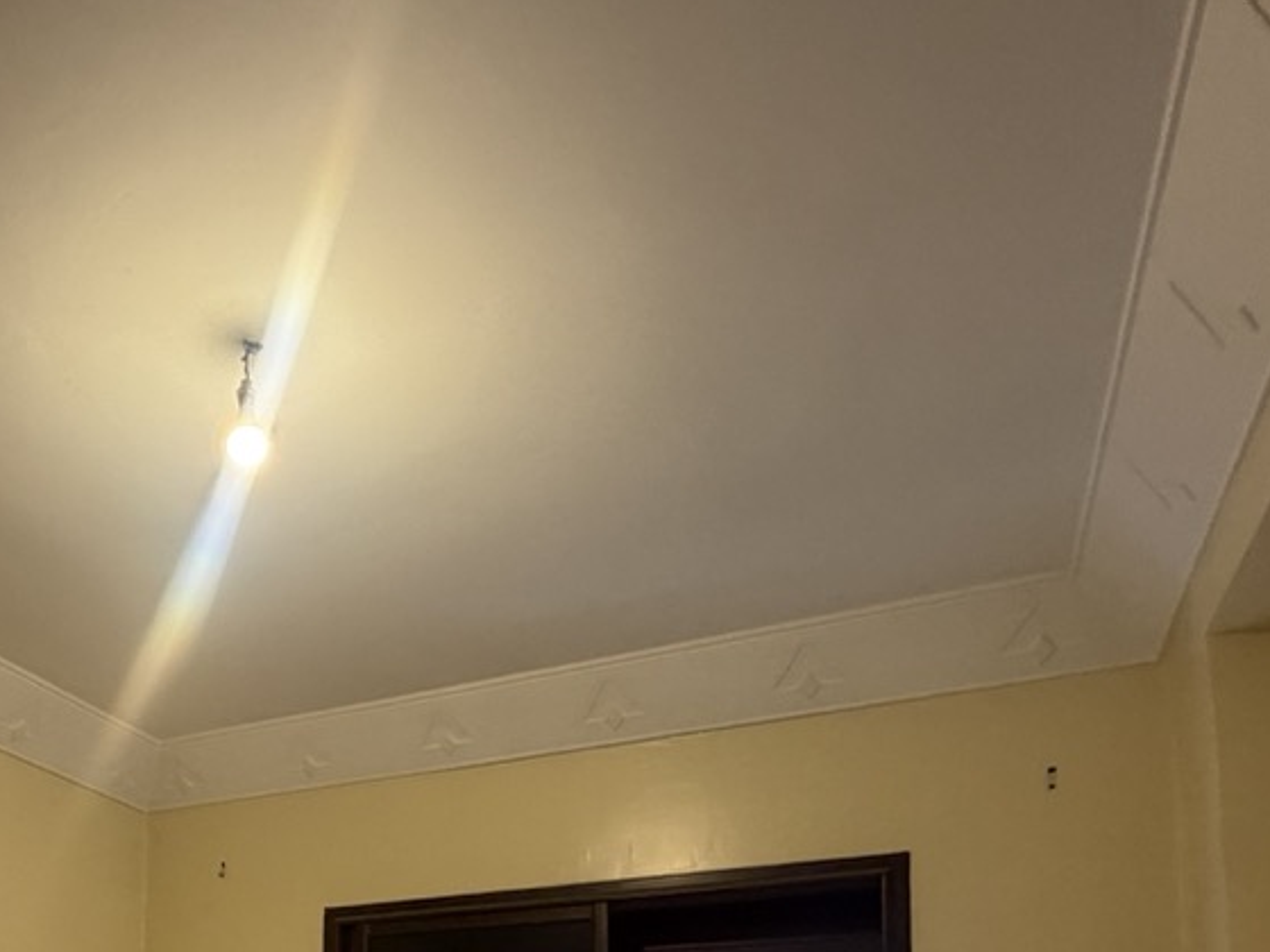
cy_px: 1025
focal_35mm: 32
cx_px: 245
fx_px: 1174
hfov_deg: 52.9
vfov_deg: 37.6
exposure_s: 1/50
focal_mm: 2.22
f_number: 2.2
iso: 320
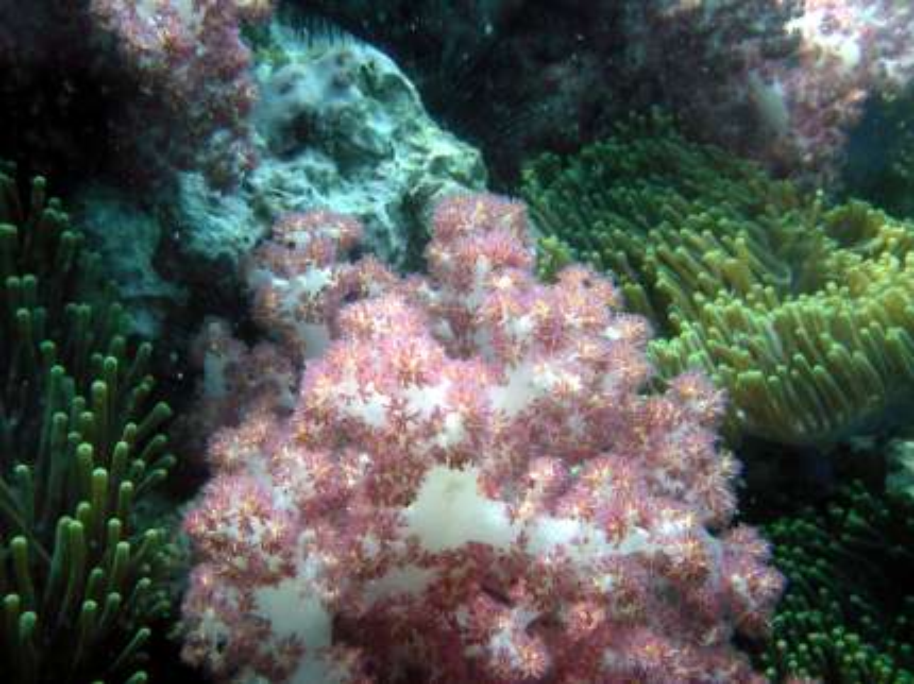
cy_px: 342
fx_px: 1003
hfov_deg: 49.0
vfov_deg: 37.7
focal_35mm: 38
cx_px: 457
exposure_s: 1/90
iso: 50
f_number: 2.8
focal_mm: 6
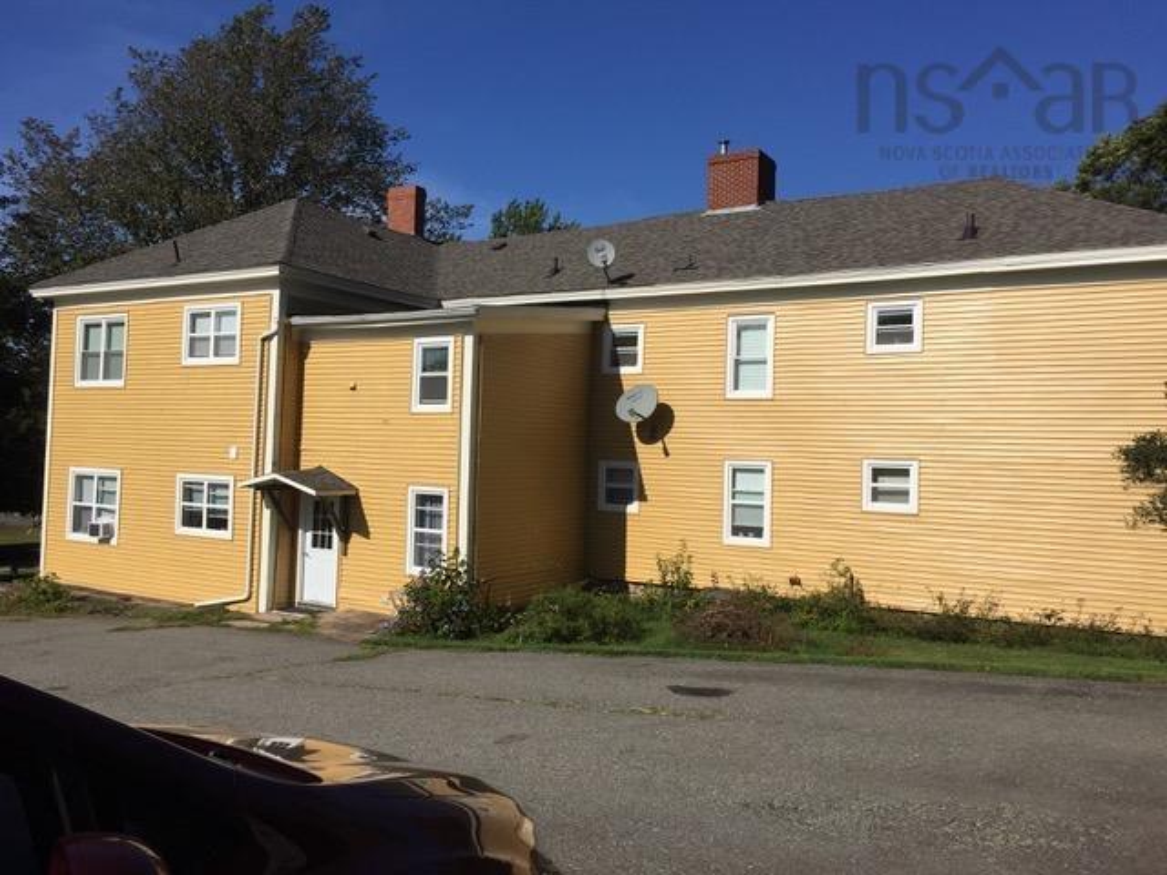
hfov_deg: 61.7
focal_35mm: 29
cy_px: 438
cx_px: 584
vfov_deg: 48.2
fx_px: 978
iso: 32
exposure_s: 1/4950
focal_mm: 4.15
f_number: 2.2
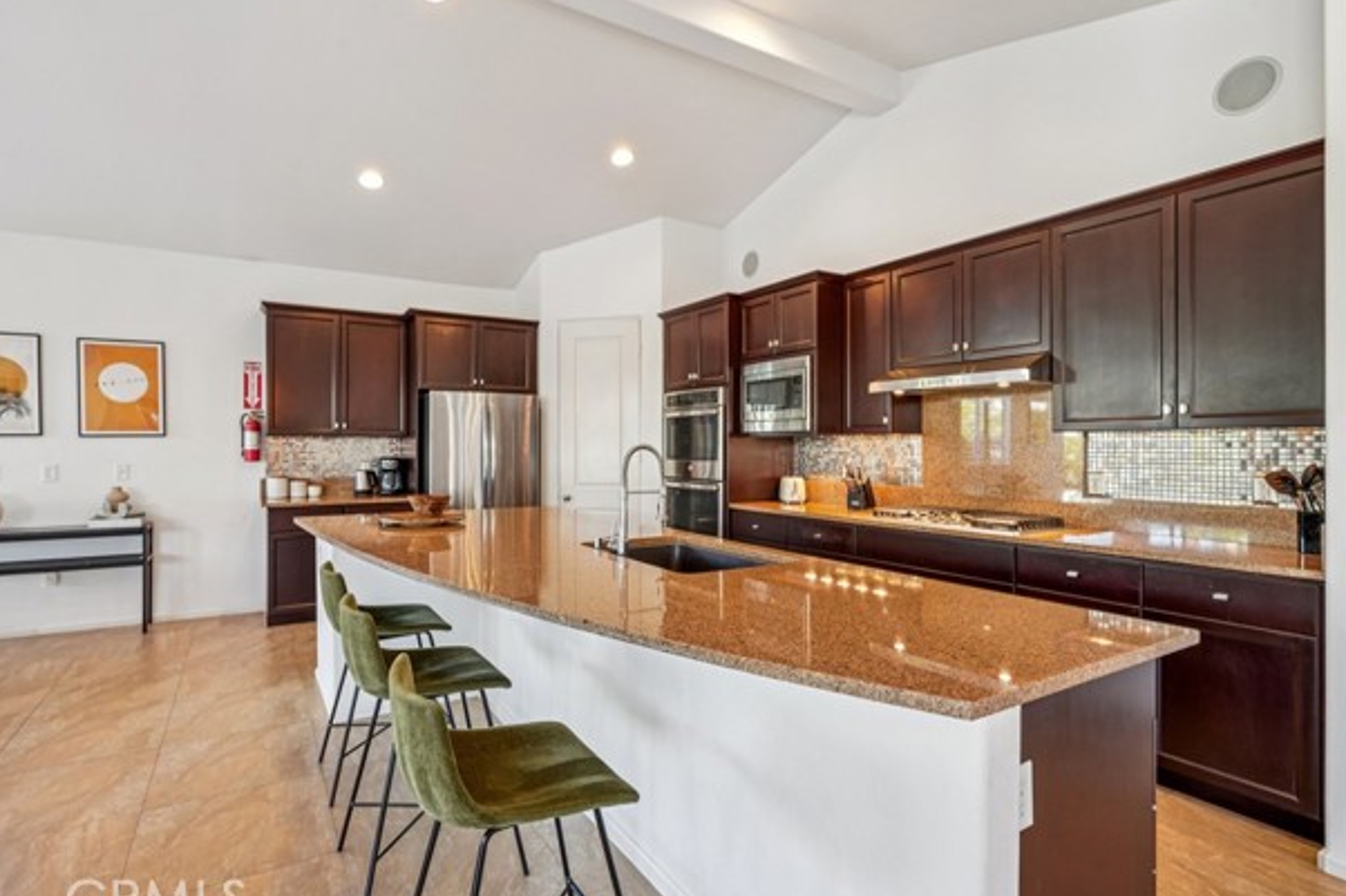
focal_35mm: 17
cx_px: 637
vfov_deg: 70.4
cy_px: 456
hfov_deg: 93.2
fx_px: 635
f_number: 8
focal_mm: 16
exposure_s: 1/10
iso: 400
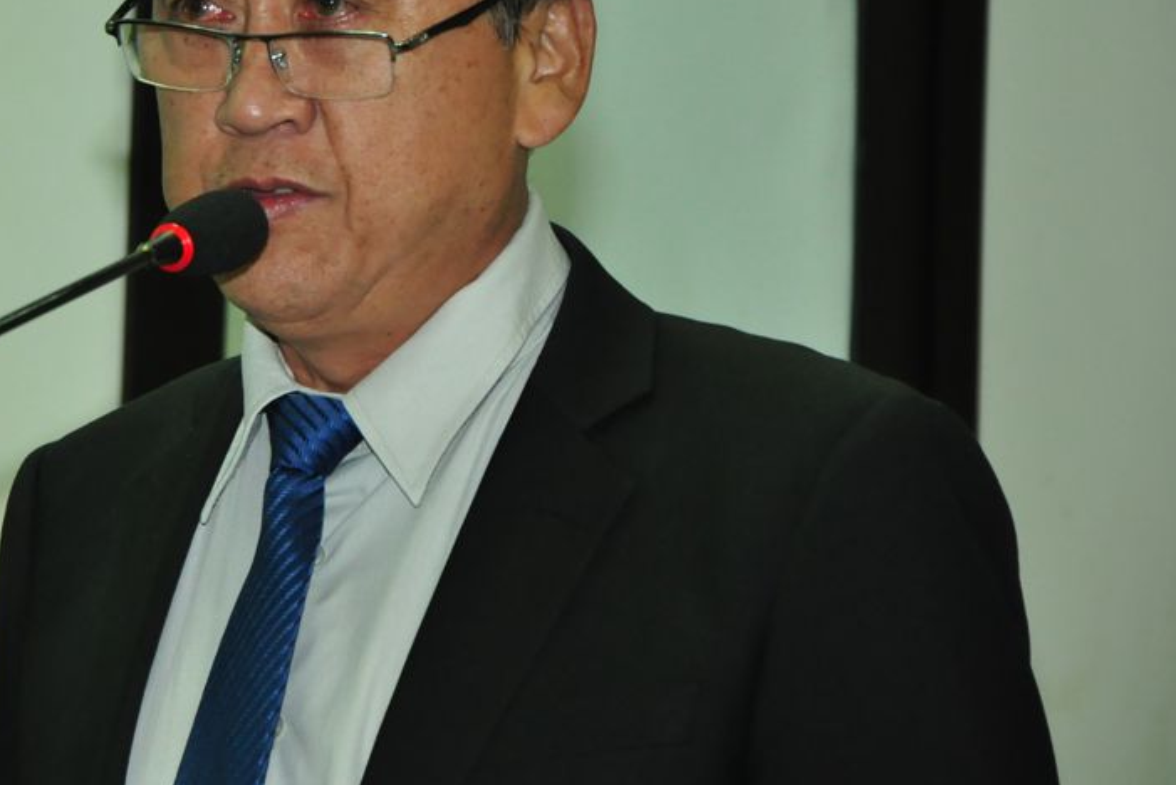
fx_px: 8655
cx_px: 224
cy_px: 213
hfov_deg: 7.8
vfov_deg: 5.2
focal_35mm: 265
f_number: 5.6
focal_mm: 105
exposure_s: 1/60
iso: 1000
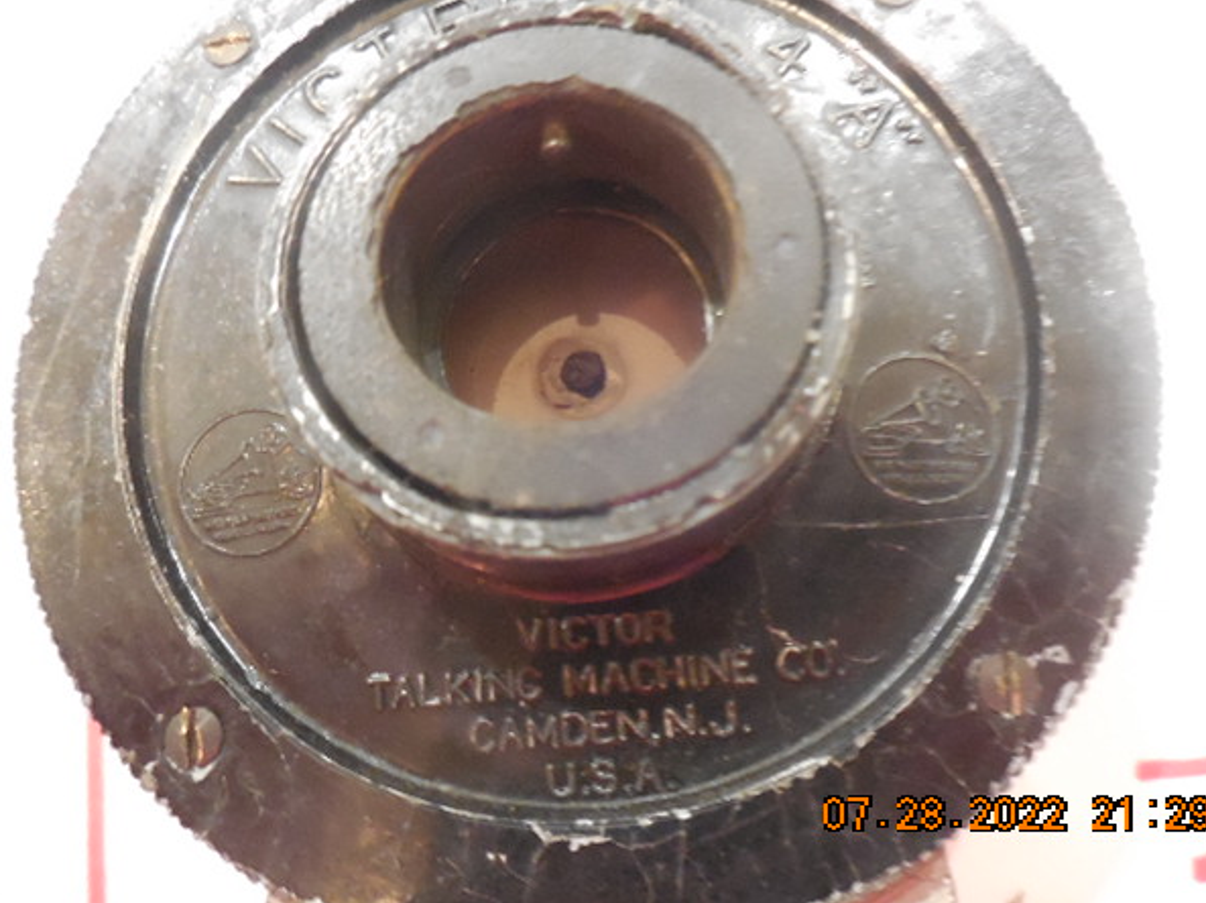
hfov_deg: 65.3
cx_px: 616
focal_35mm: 27
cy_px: 421
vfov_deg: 51.3
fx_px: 940
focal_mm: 4.5
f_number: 3.7
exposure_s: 1/8
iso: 1600
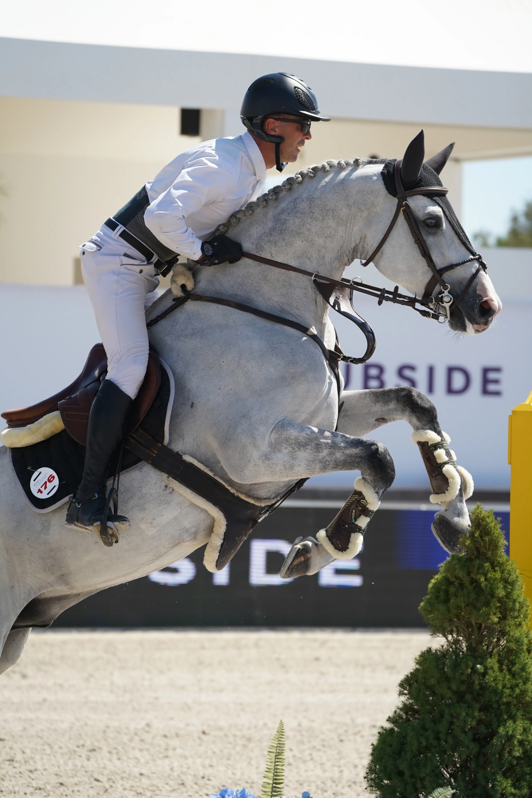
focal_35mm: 177
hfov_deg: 7.8
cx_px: 266
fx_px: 3923
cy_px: 399
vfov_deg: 11.6
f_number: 5.6
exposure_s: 1/3200
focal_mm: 177
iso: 1000
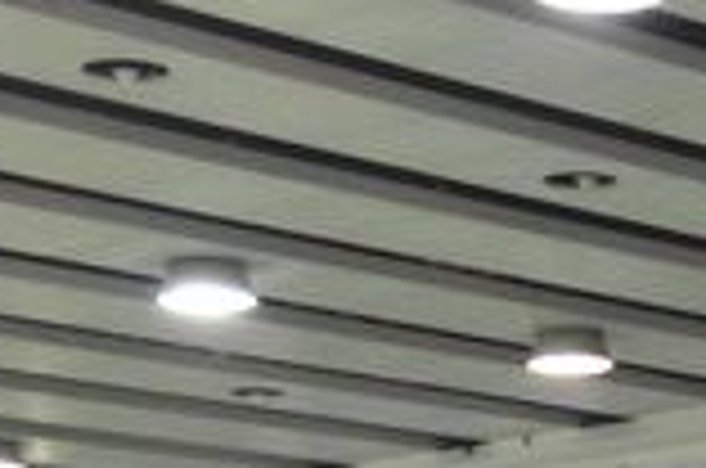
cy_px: 1042
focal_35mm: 183
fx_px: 3582
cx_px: 1156
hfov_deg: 10.7
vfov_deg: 7.1
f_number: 5
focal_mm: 24
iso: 400
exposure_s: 1/25
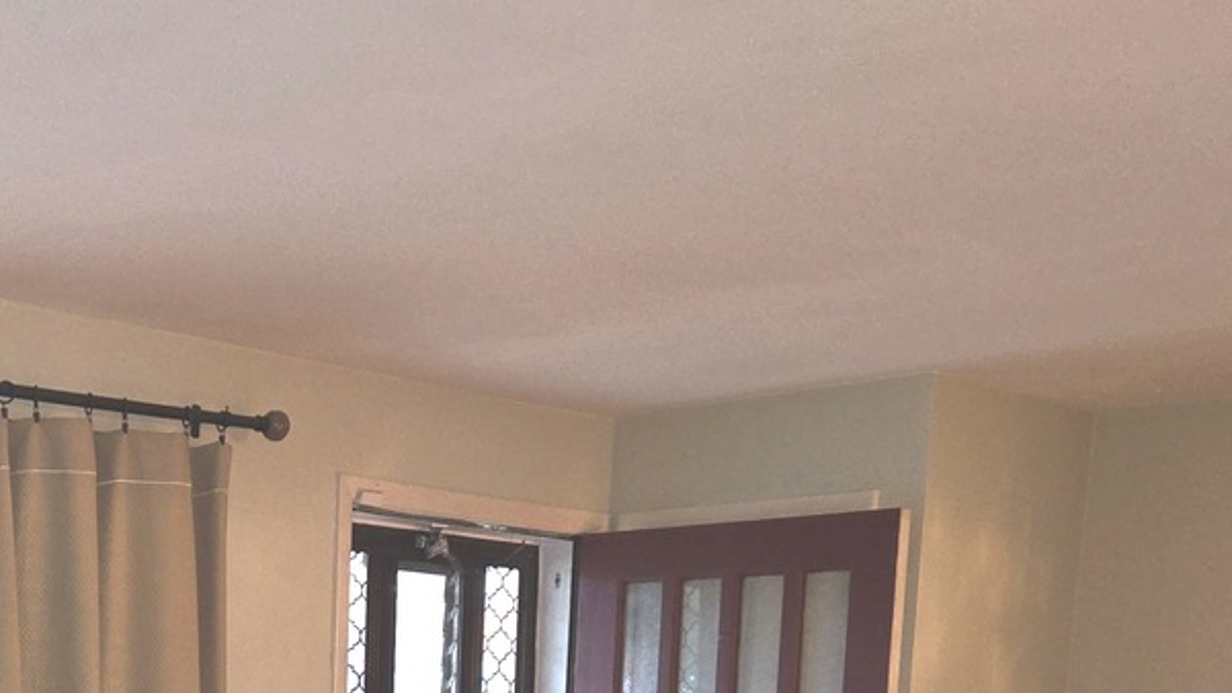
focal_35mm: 60
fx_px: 1960
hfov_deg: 33.9
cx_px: 248
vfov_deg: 18.0
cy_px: 1027
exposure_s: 1/24
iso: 125
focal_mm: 5.4
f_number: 1.8
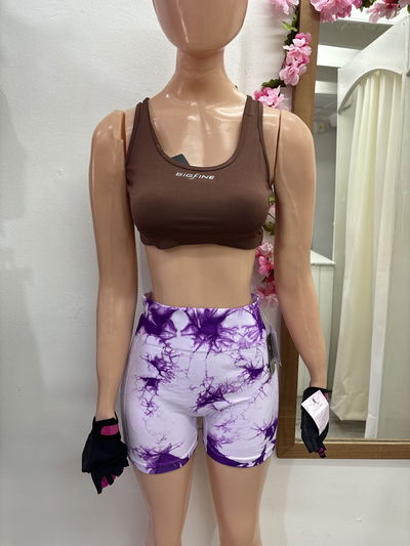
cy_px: 273
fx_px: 410
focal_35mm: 26
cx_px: 205
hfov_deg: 53.1
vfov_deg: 67.3
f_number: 1.6
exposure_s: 1/100
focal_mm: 5.96
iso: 125
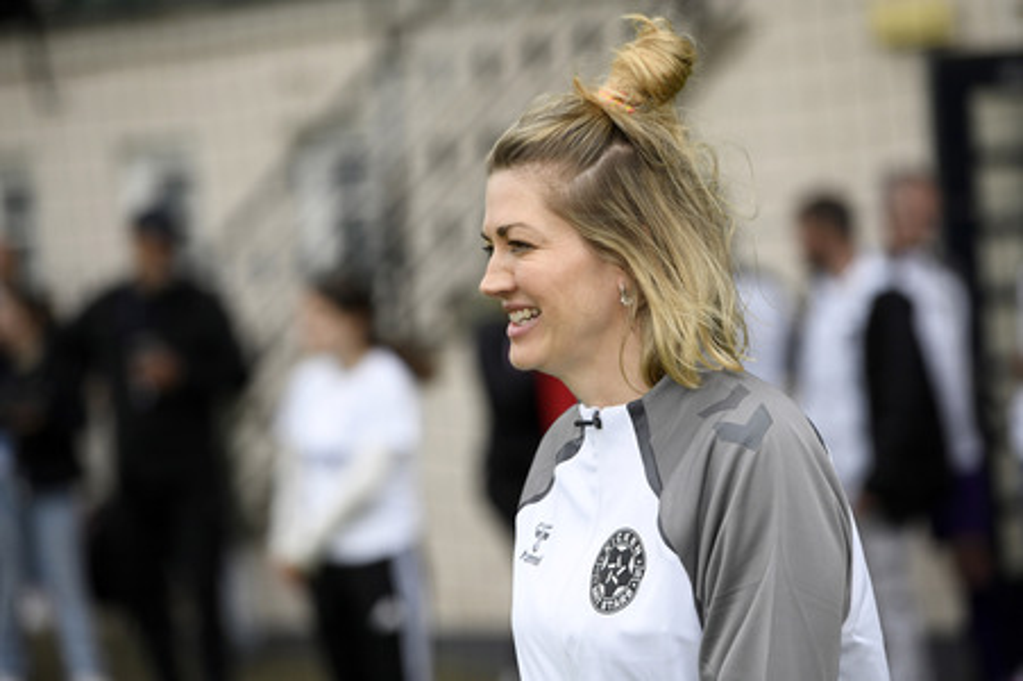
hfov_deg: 11.4
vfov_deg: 7.6
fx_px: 5111
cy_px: 340
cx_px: 512
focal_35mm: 180
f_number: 4.5
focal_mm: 180
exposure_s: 1/3200
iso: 800
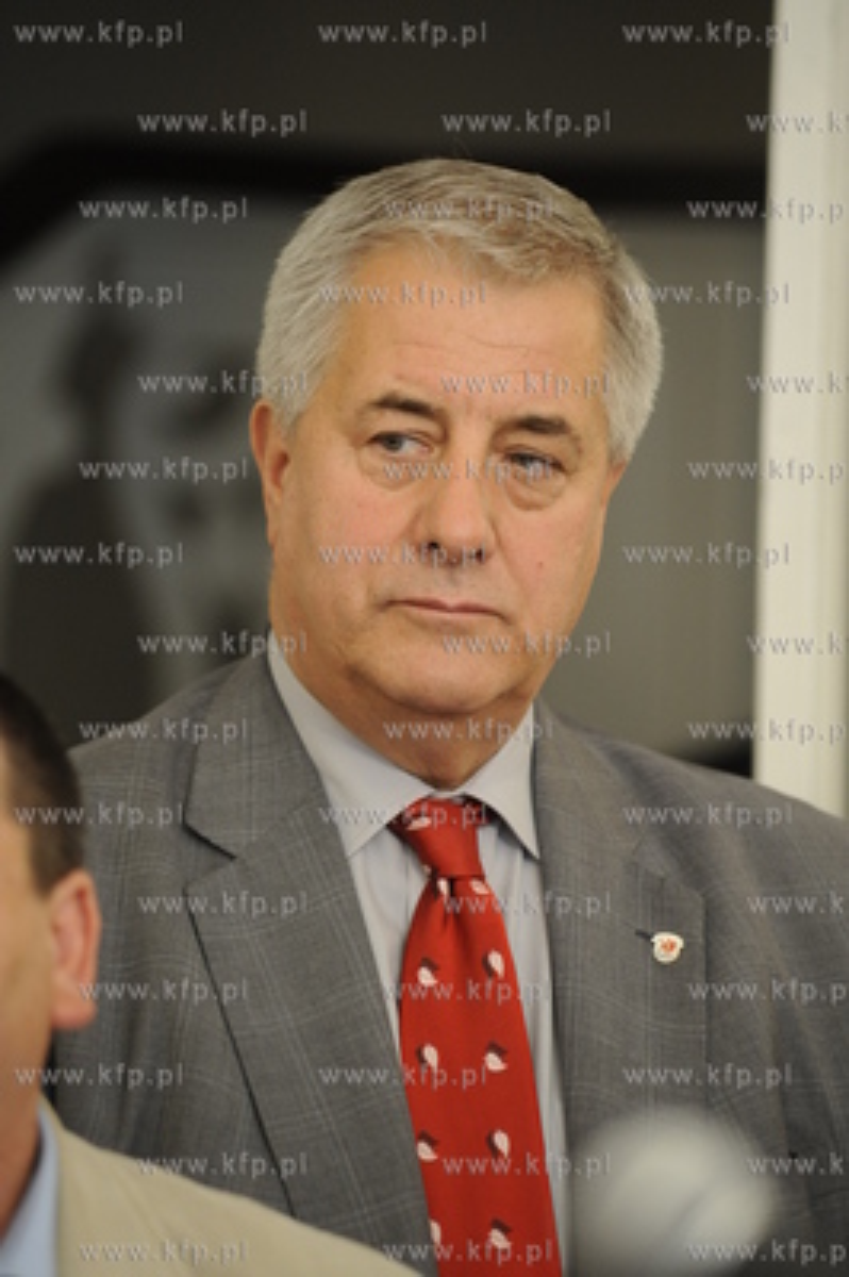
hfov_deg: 6.9
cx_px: 424
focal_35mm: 200
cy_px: 638
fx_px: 7087
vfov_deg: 10.3
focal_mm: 200
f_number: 4
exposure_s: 1/80
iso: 2000
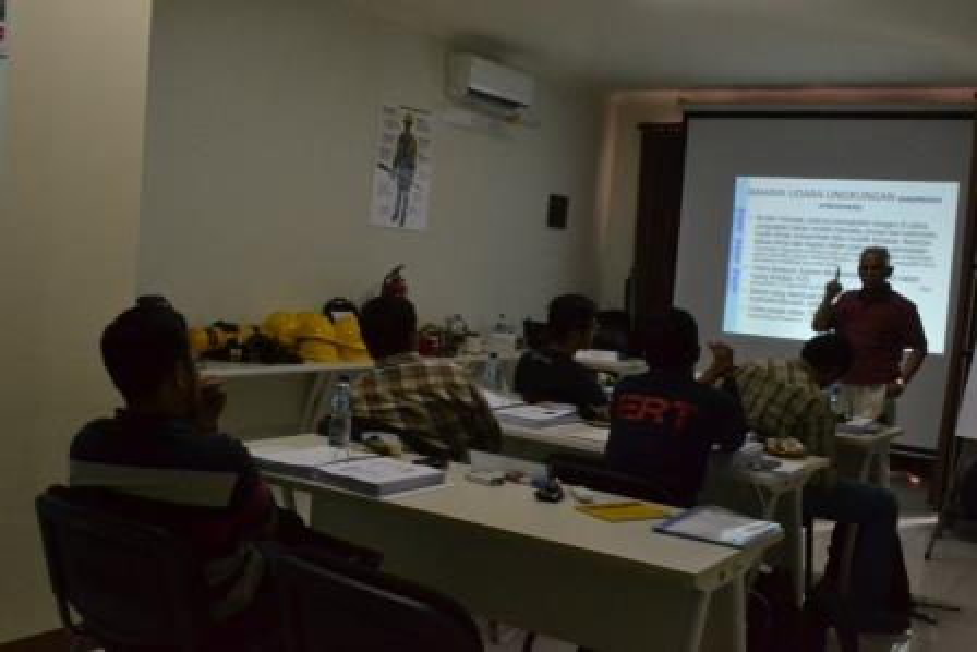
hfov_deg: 49.5
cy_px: 326
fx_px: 1059
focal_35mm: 39
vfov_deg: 34.2
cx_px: 488
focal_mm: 26
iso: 3200
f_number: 29
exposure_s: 1/13
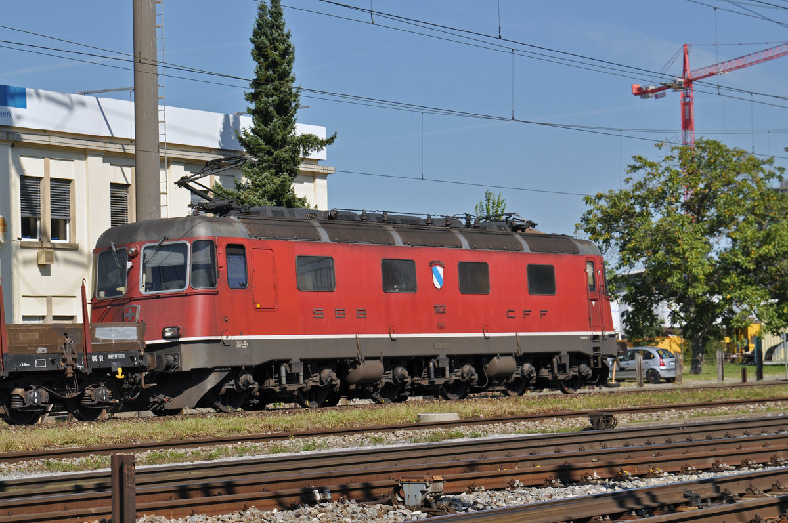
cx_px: 394
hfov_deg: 19.5
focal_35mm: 105
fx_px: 2296
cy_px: 262
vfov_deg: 13.0
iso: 200
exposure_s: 1/1000
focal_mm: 70
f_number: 6.3
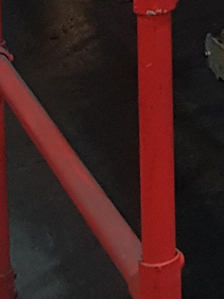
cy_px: -433
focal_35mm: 162
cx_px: 650
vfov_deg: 10.4
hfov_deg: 8.0
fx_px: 1398
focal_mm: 4.3
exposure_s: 1/25
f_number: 1.7
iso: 125
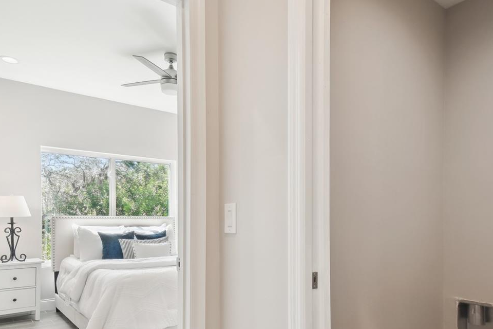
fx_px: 342
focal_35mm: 25
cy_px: 231
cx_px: 249
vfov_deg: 49.9
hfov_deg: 71.5
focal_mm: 10
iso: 100
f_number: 7.1
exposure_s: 1/10
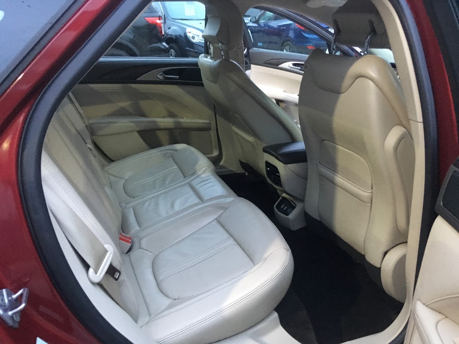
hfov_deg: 61.7
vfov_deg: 48.2
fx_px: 385
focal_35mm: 29
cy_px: 172
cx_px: 230
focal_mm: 4.15
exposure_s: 1/15
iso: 320
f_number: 2.2
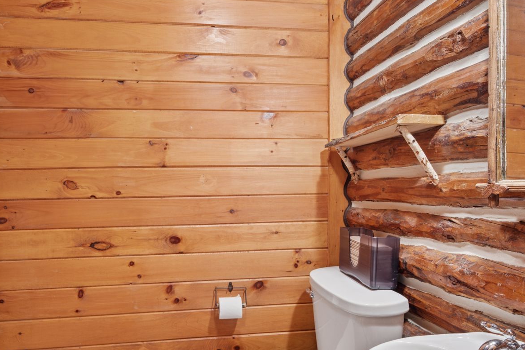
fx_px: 335
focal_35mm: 23
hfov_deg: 75.7
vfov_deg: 55.1
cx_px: 226
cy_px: 181
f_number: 9
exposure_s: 1/2.5
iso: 400
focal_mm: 14
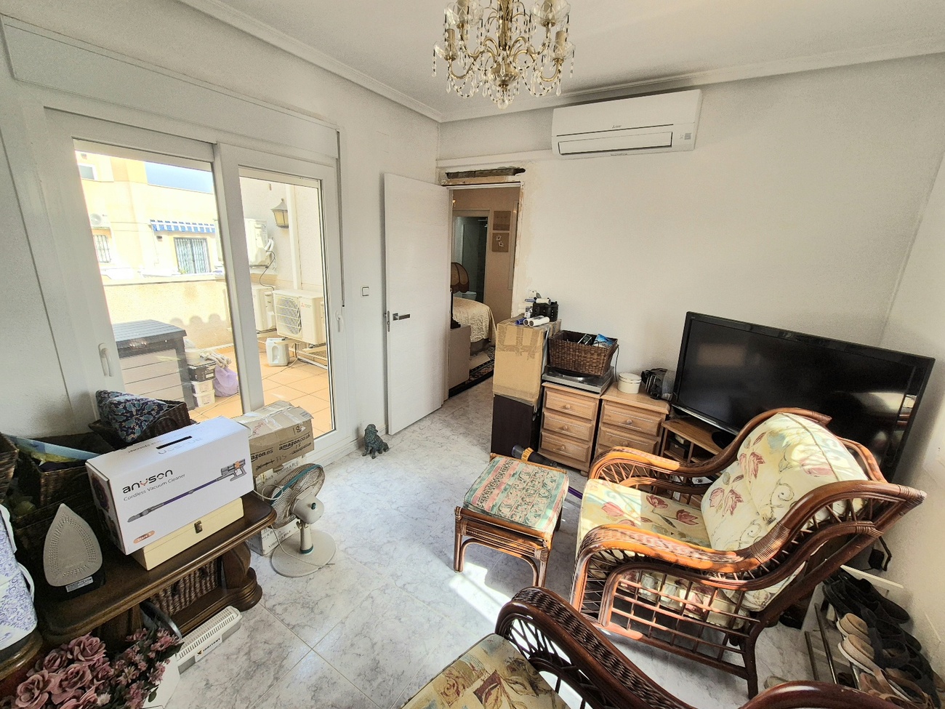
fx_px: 355
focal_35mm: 13
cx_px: 472
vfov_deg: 89.9
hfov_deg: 106.2
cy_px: 354
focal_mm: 2.2
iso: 50
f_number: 2.2
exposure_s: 1/167
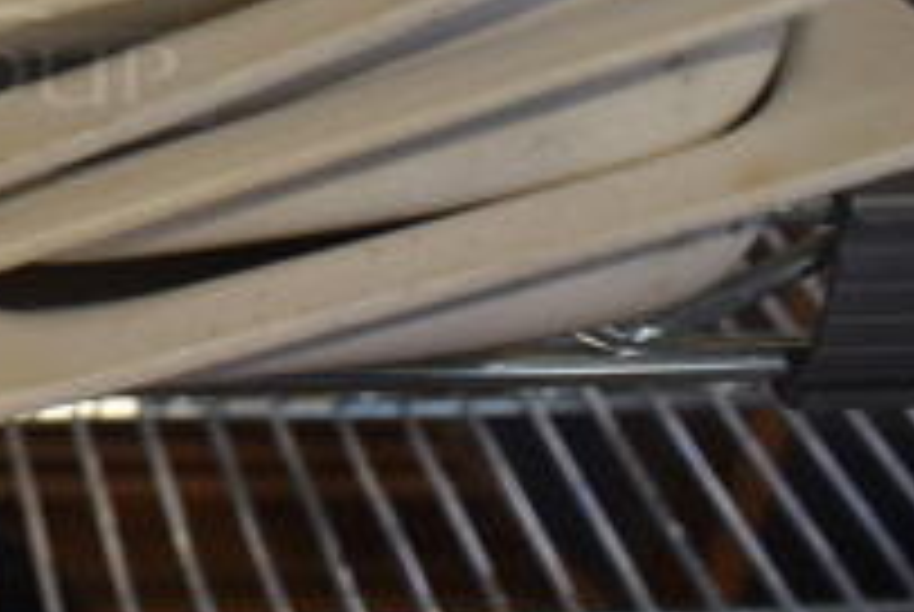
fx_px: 2059
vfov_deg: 16.3
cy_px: -112
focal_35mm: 81
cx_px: -284
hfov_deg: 22.3
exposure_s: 1/60
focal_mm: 18
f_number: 5.6
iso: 450
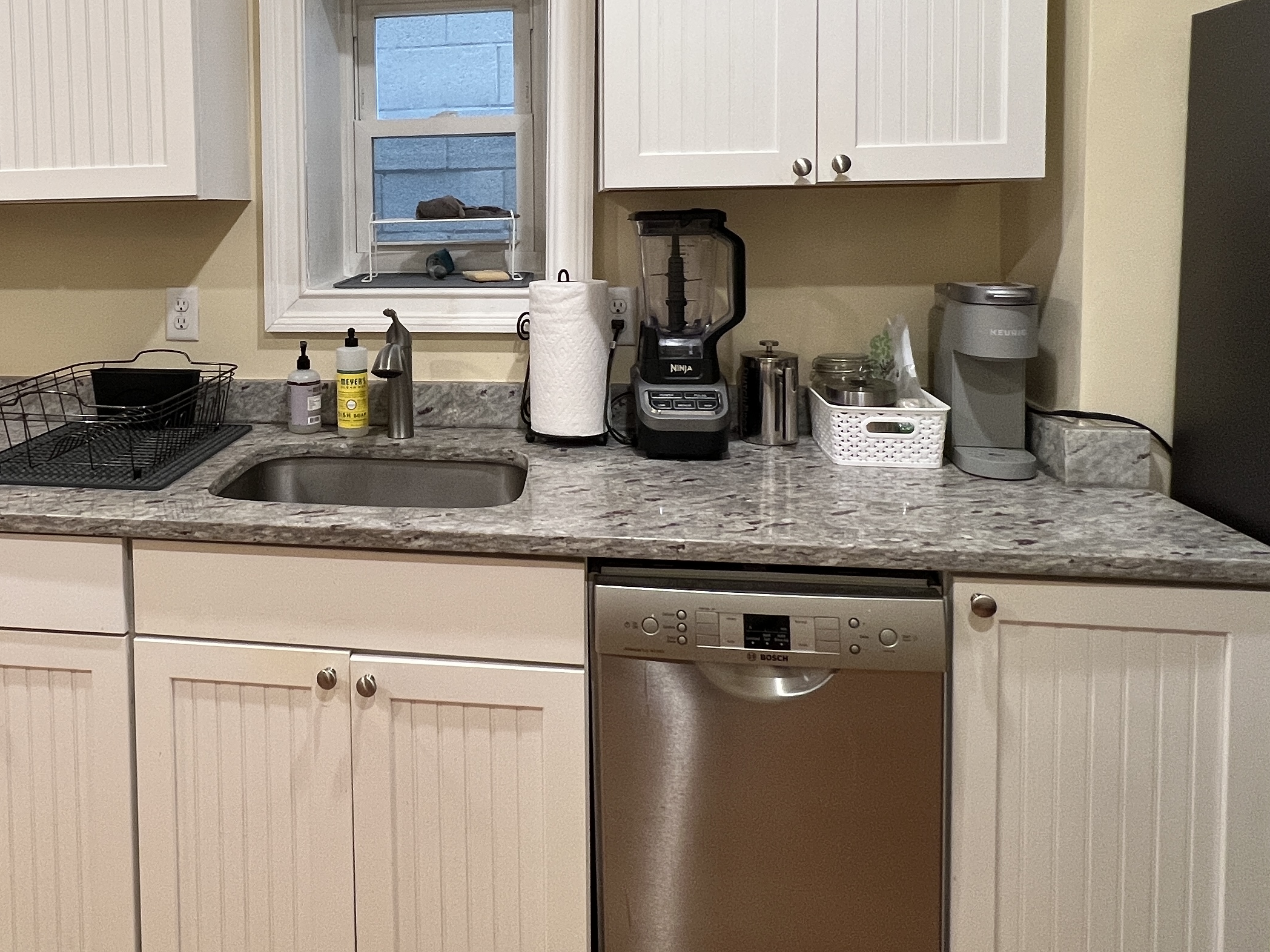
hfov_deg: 66.9
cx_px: 394
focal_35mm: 25
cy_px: 262
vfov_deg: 52.9
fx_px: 917
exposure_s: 1/60
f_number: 1.8
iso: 200
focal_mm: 1.57
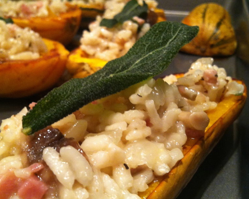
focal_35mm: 46
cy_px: 102
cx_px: 124
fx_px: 339
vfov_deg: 32.7
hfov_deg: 40.3
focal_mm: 3.85
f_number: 2.8
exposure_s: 1/15
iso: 250
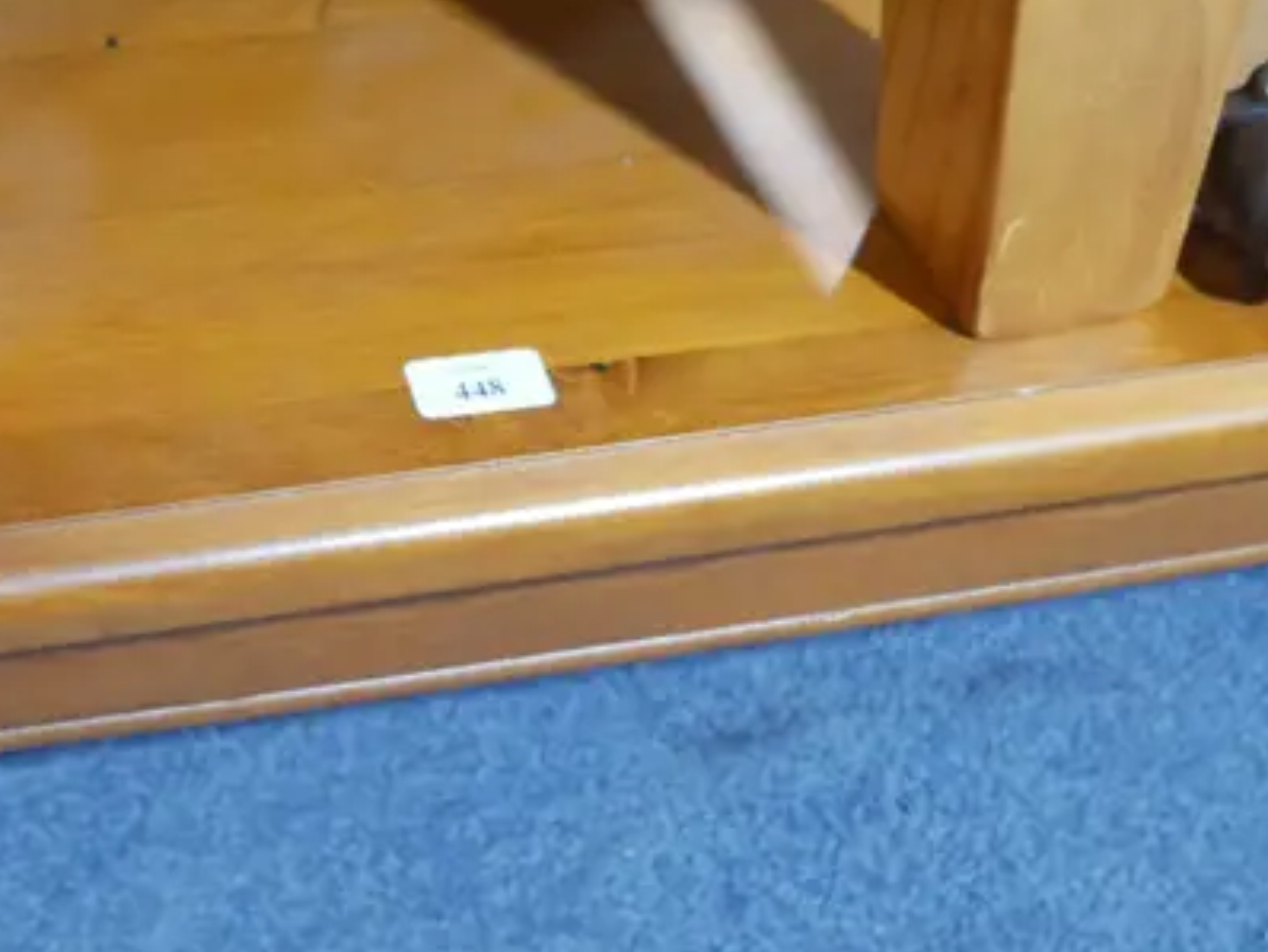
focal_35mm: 72
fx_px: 2639
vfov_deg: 19.1
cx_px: 182
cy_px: -253
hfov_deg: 26.3
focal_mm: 14
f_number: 3.5
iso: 1600
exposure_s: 1/60
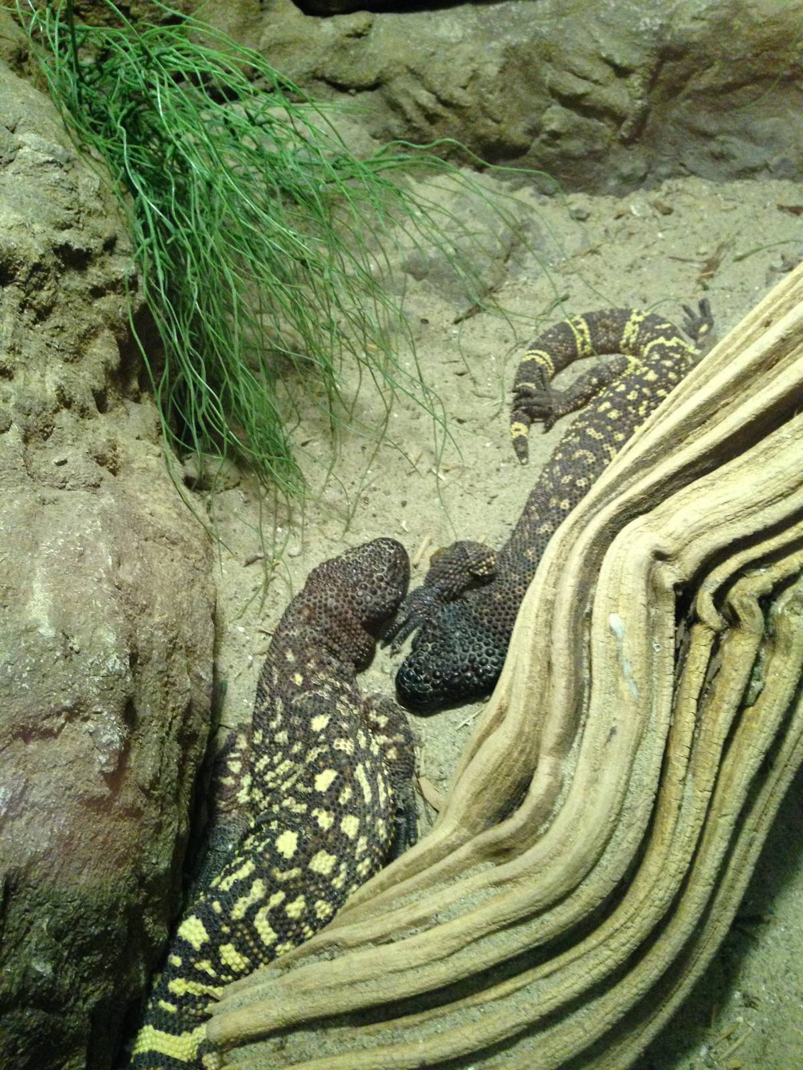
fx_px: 1021
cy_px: 535
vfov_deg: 55.4
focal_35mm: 33
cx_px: 402
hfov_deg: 42.9
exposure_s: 1/20
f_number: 2.4
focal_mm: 4.12
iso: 400
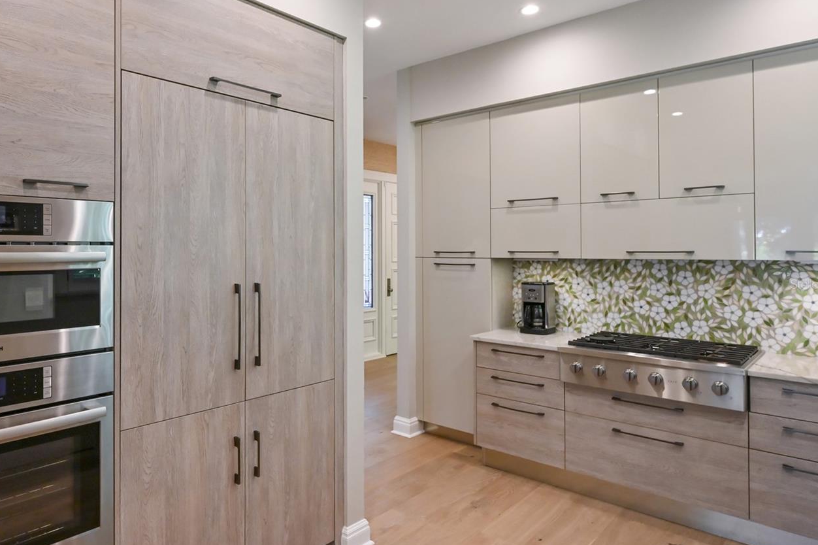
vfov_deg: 55.1
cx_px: 326
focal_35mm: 23
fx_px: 522
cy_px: 284
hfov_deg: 75.2
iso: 3200
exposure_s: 1/200
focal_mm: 18
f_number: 8
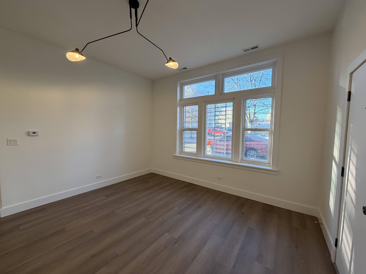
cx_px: 183
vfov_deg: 85.7
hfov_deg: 102.1
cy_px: 137
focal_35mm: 14
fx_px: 148
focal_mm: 2.22
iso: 200
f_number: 2.2
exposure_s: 1/120
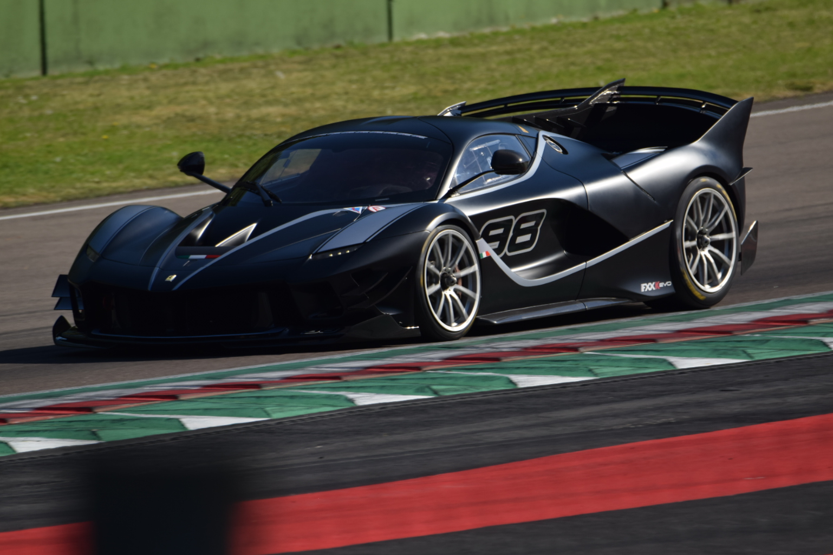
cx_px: 413
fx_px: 16819
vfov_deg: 1.9
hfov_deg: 2.8
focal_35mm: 727
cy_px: 274
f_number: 6.3
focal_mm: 460
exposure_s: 1/800
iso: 100
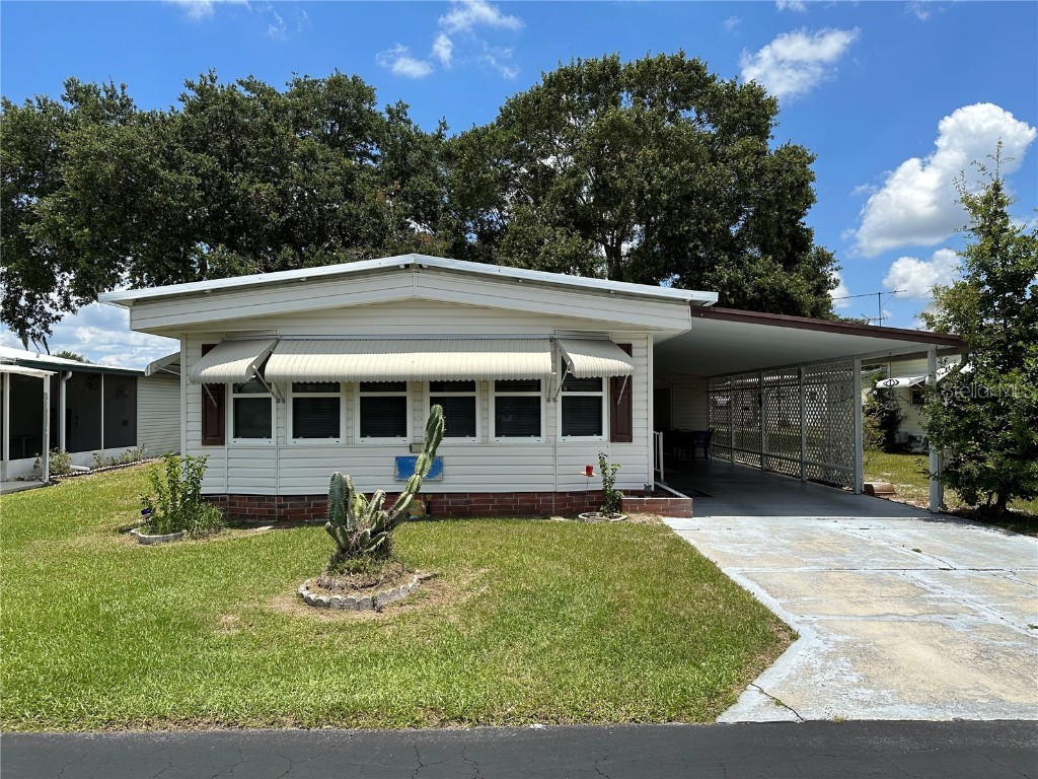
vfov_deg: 56.8
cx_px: 519
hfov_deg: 71.6
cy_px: 390
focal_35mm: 24
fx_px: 720
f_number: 1.78
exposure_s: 1/4762
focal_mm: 6.86
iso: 80
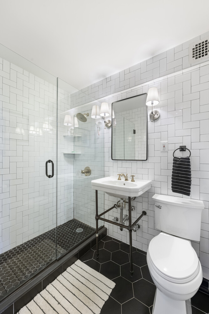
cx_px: 104
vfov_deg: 104.2
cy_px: 157
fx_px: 122
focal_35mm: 14
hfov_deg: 81.2
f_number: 10
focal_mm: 14
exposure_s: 2.5
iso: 320
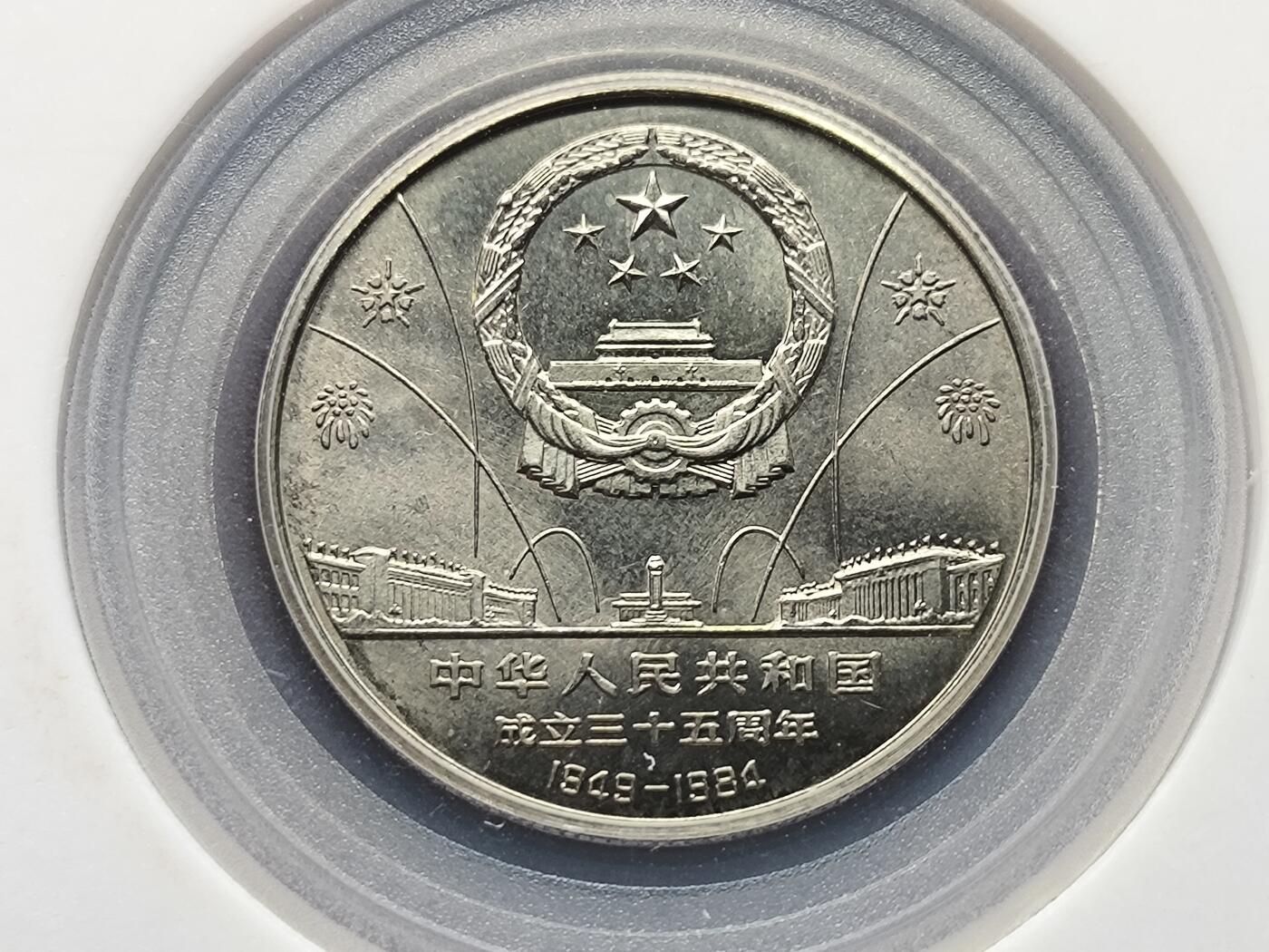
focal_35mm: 87
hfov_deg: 22.5
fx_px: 3189
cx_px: 634
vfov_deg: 17.0
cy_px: 476
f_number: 1.7
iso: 100
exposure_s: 1/100
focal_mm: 5.35
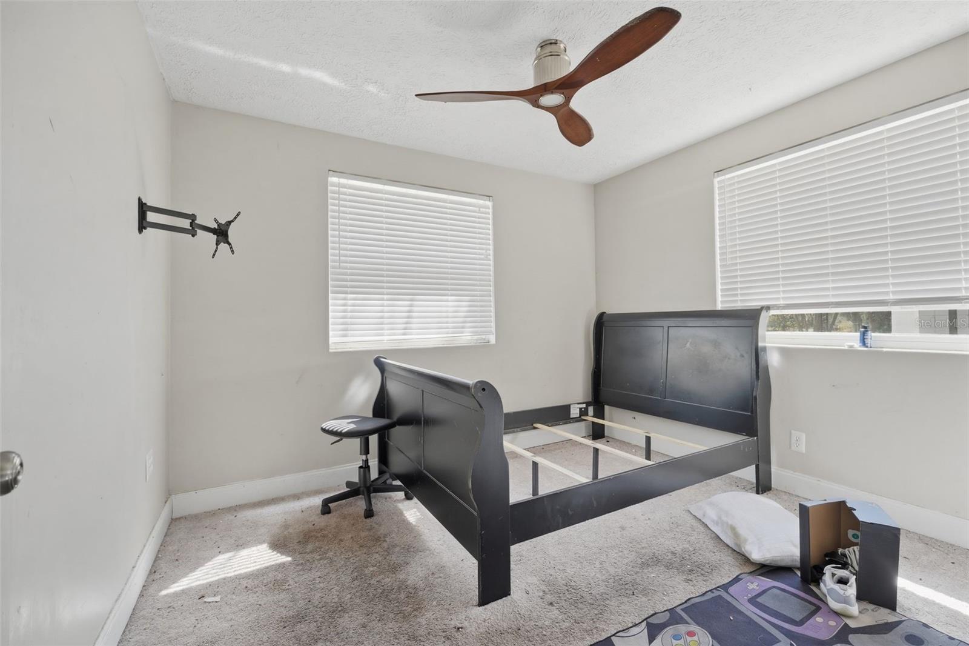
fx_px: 377
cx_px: 484
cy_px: 323
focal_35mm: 14
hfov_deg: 104.3
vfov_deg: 81.2
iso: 320
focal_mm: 14
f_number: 7.1
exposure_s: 1/20
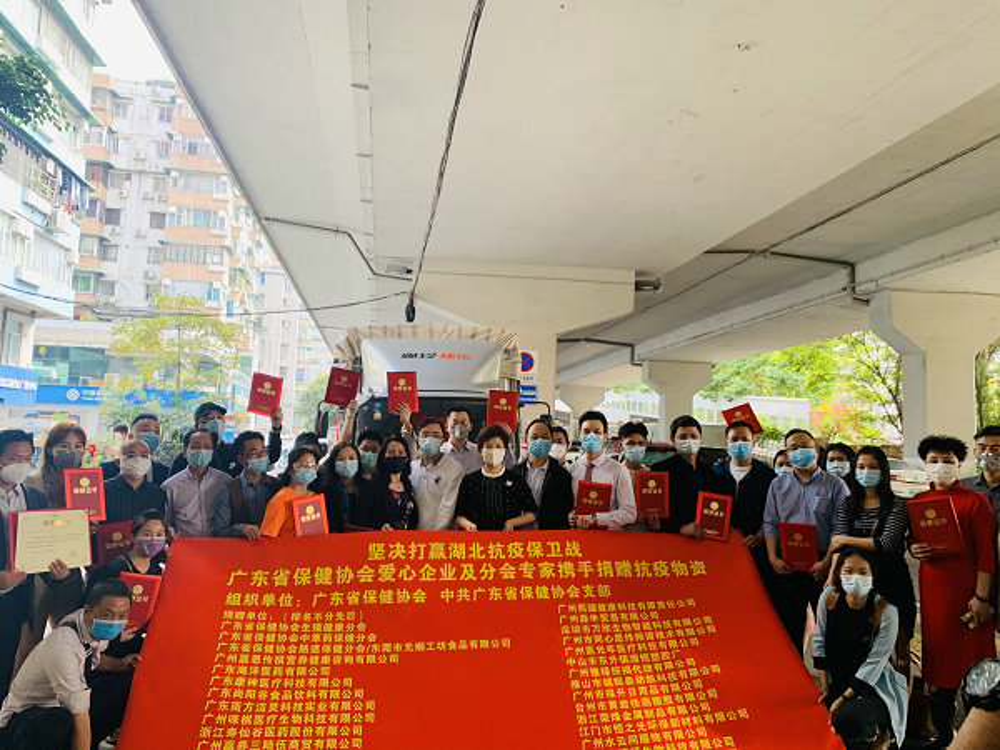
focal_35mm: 26
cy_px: 375
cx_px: 500
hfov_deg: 67.3
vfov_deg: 53.1
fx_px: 751
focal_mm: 4.25
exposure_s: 1/122
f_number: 1.8
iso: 32
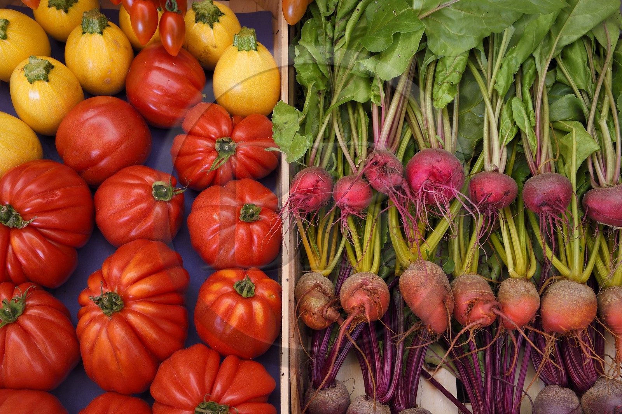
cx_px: 311
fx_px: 656
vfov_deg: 35.0
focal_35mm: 38
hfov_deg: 50.7
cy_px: 207
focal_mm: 38
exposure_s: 1/125
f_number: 11
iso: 800
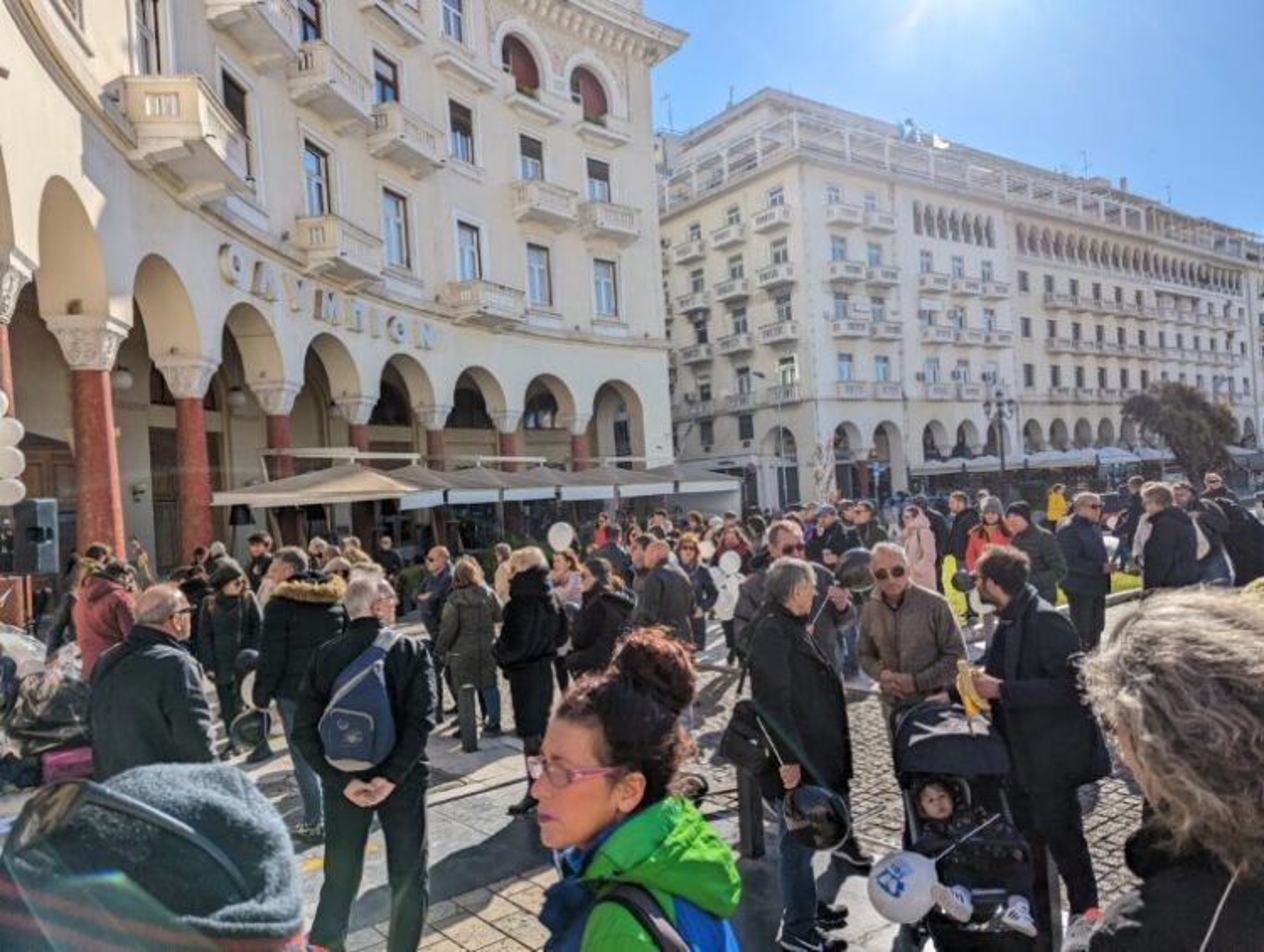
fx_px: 878
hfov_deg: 71.5
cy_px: 476
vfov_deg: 57.0
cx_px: 632
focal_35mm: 24
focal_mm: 6.81
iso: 45
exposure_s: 1/3333
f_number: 1.85
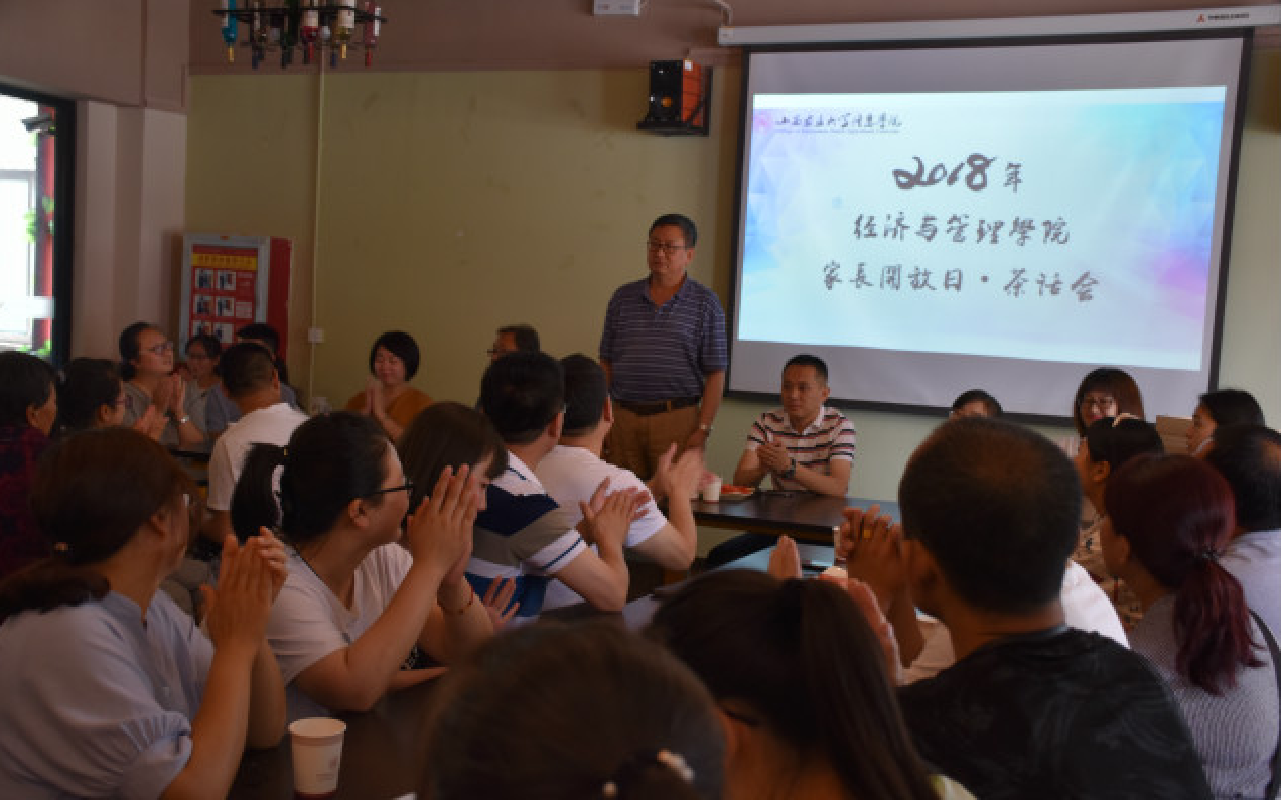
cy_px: 407
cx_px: 638
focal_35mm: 40
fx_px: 1396
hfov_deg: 49.3
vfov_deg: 32.0
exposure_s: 1/60
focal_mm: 26
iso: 400
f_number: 4
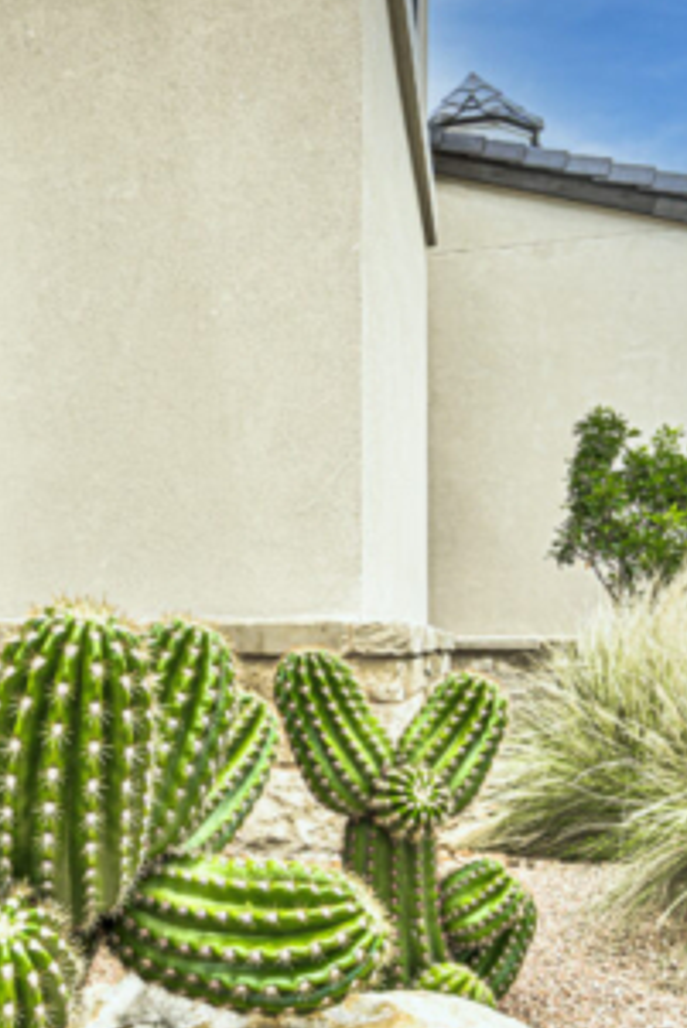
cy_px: 645
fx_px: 972
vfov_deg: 55.1
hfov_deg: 38.3
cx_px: 205
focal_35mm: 34
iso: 125
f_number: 9
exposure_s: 1/160
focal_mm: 16
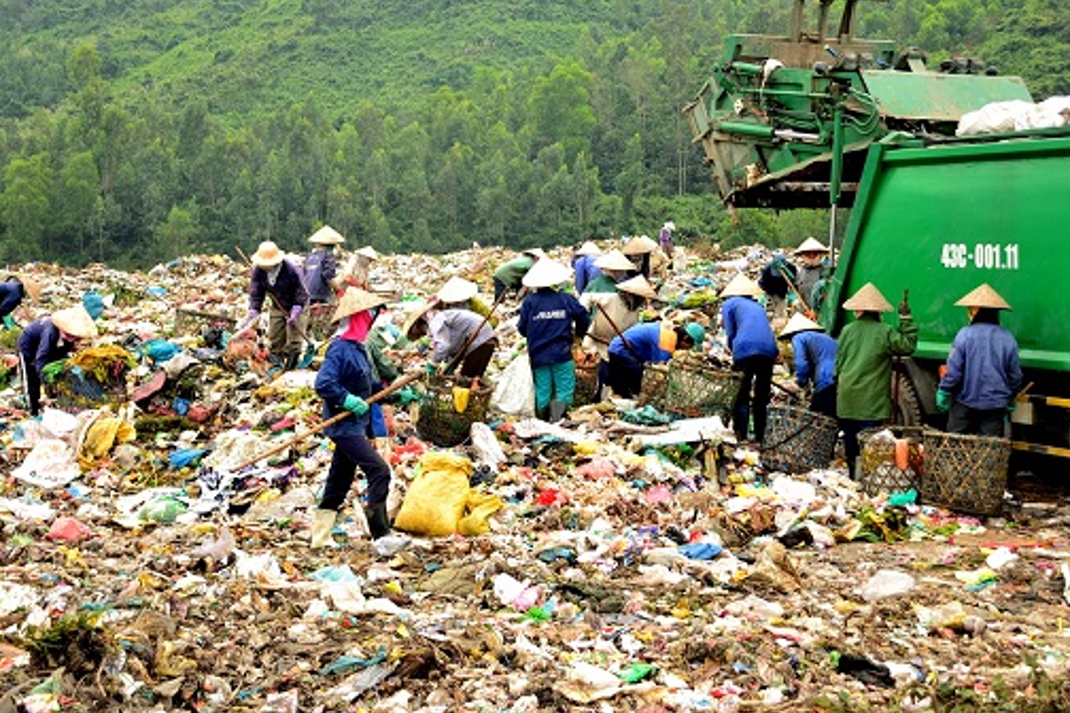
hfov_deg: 32.9
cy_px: 279
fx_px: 1813
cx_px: 537
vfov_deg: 22.2
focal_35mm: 61
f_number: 6.3
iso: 100
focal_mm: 32
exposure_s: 1/160
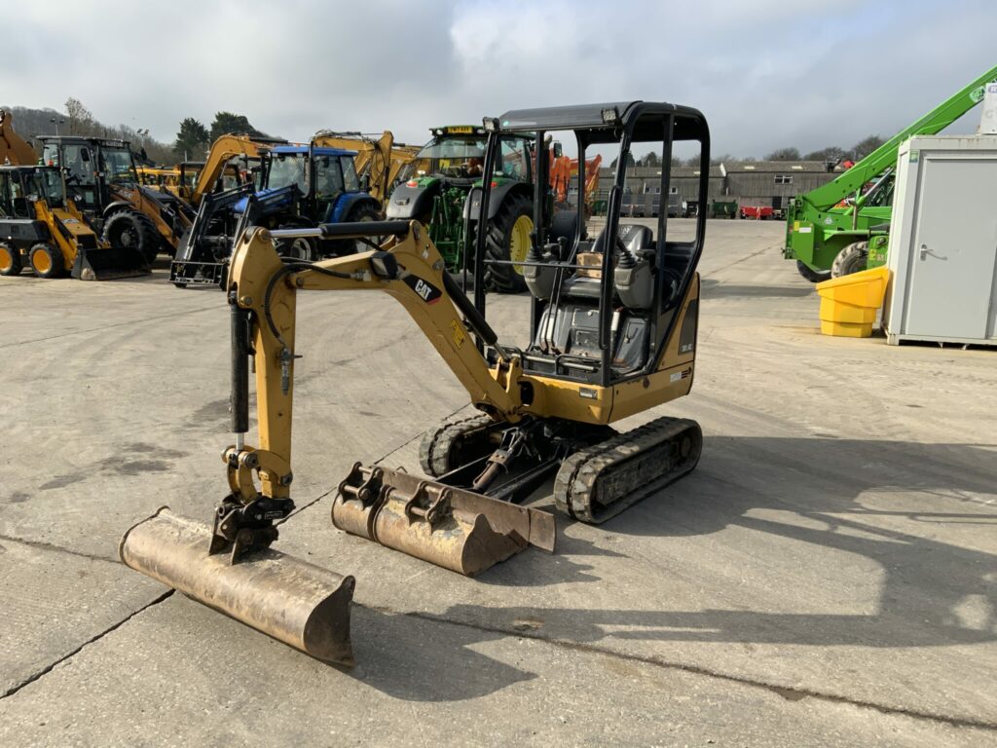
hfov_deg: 61.7
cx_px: 498
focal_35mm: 29
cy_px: 374
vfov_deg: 48.2
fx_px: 835
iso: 16
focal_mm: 3
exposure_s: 1/1490
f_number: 1.8
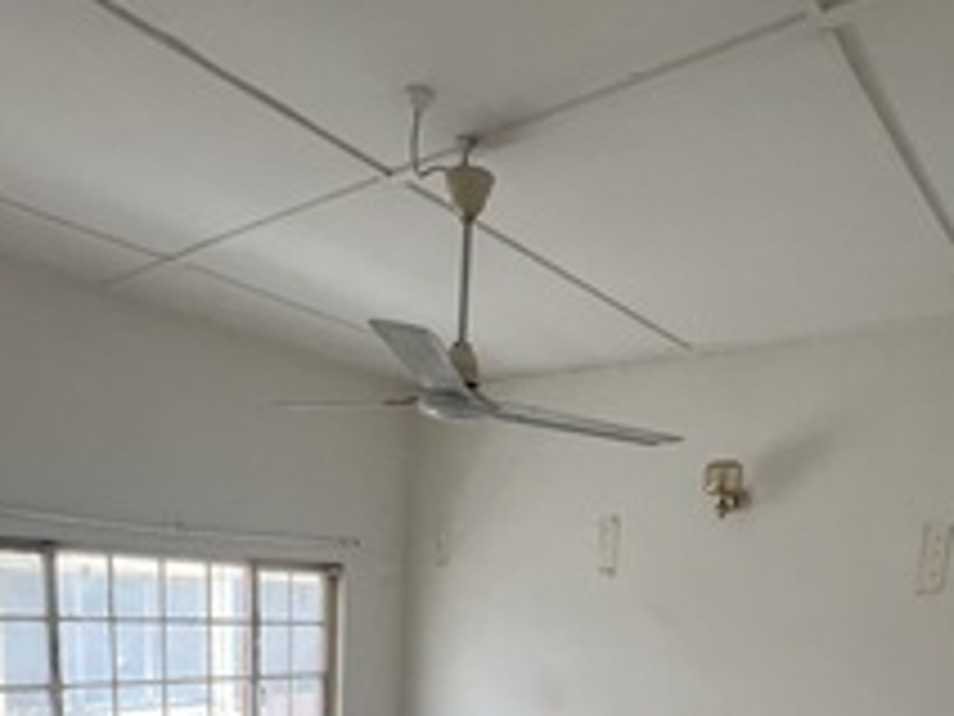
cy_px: 763
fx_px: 772
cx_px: 529
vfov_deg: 41.2
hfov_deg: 63.3
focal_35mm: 28
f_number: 1.8
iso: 80
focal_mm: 1.57
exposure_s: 1/99
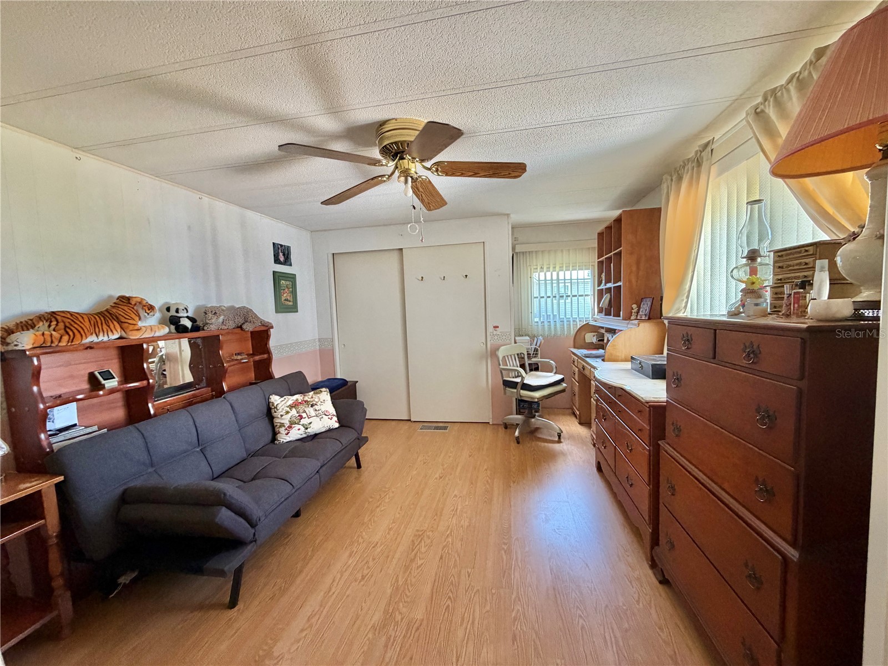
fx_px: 359
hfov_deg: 102.1
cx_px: 444
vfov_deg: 85.7
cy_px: 333
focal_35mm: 14
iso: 320
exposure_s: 1/84
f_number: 2.2
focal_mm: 2.22
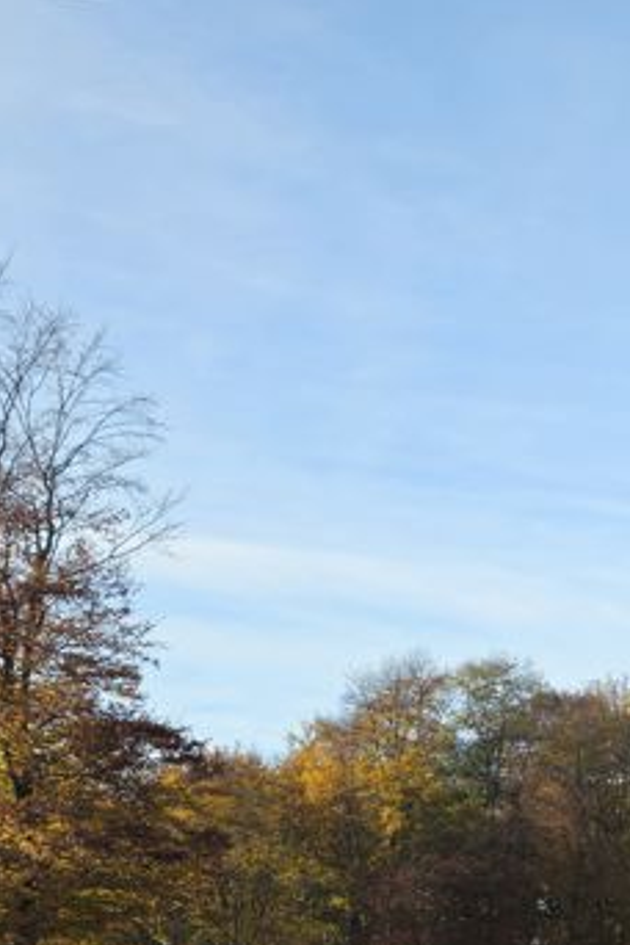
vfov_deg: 23.5
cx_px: 1185
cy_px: 859
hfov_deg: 14.1
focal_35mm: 84
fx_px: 2205
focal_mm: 5.4
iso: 25
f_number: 1.8
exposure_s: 1/887
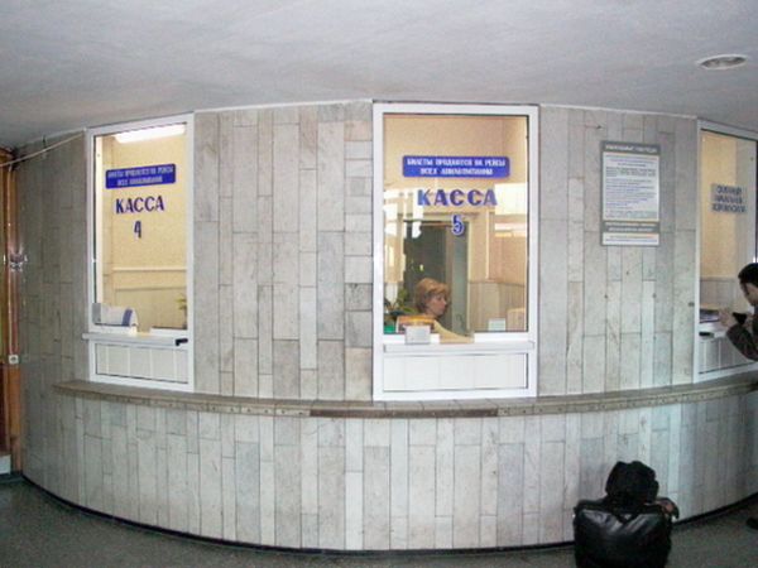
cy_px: 284
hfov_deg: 55.4
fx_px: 723
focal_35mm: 33
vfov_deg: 42.9
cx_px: 379
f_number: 2.04
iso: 400
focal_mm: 7.13
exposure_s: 1/115
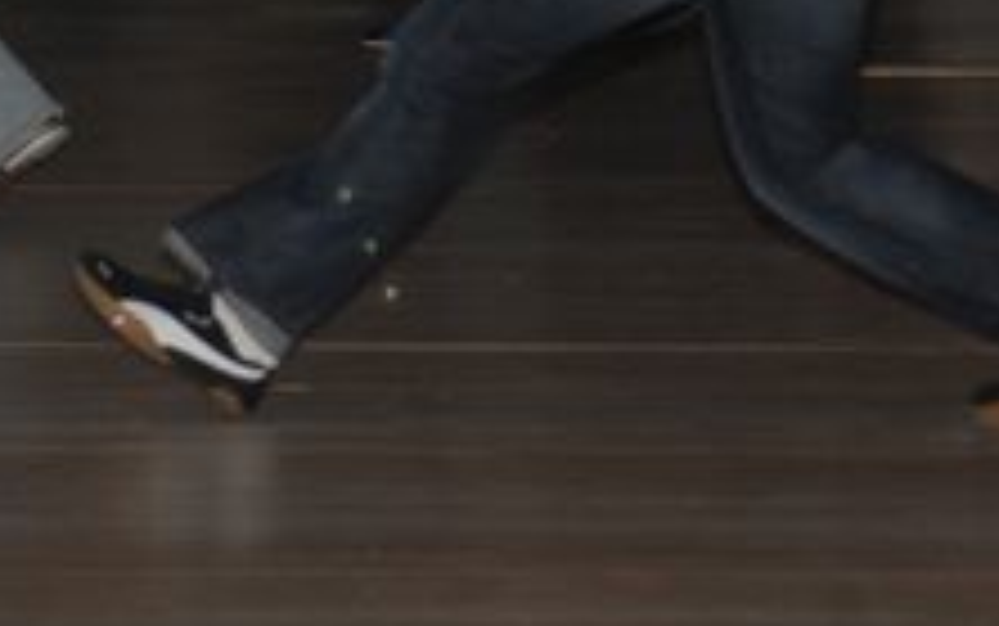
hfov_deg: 3.5
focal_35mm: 594
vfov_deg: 2.2
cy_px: -155
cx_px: -117
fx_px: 16193
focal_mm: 135
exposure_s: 1/125
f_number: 5.3
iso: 400
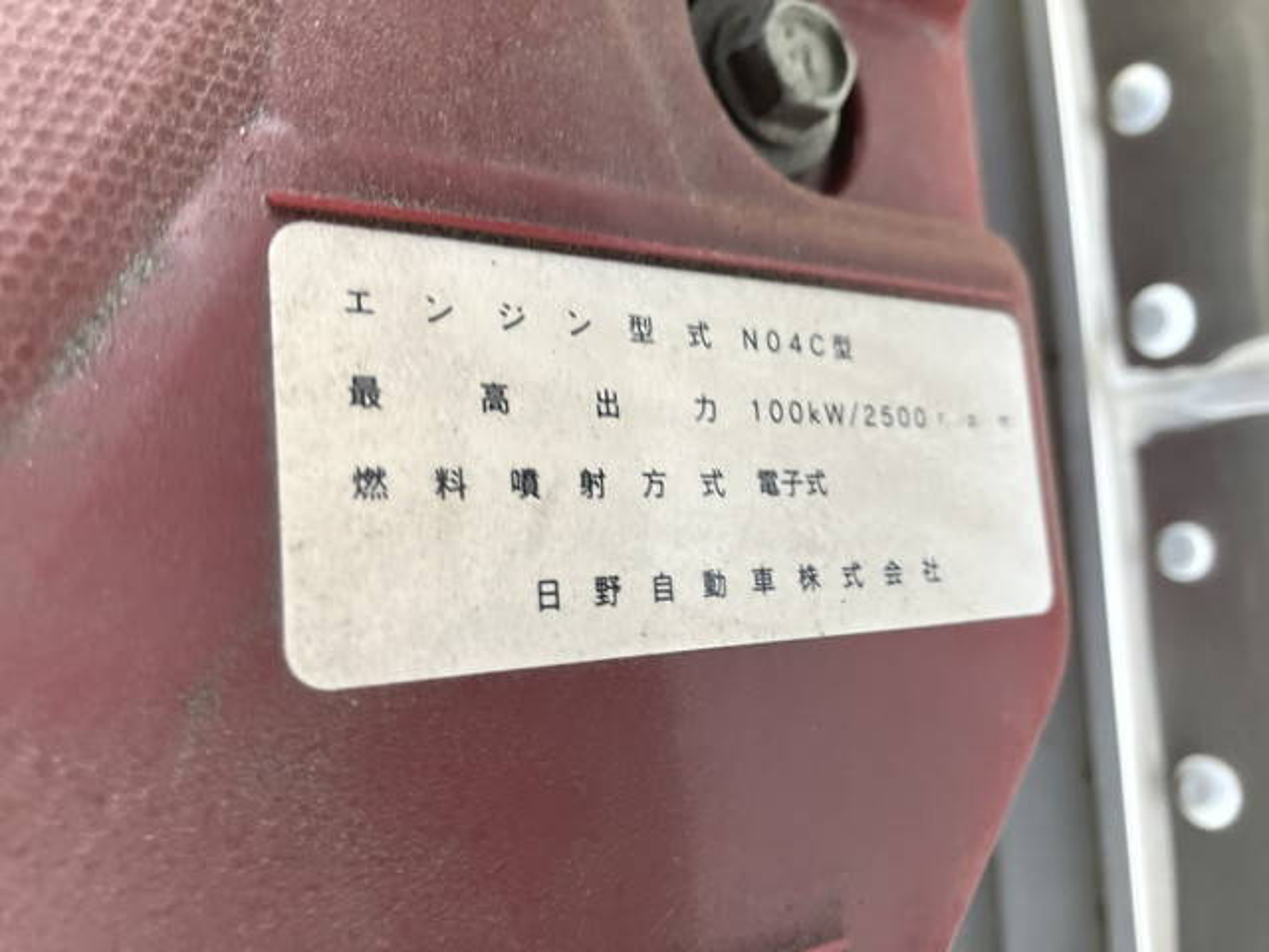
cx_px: 634
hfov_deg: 63.4
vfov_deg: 49.7
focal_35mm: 28
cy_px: 476
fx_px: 1026
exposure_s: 1/121
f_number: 1.8
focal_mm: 3.99
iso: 50
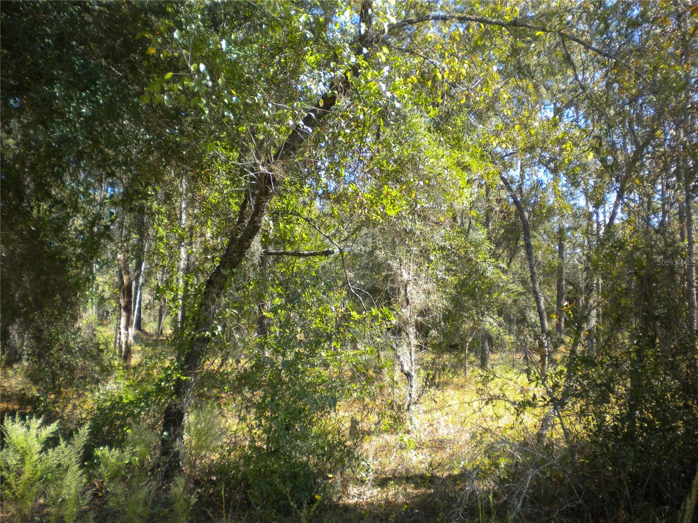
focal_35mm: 35
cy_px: 262
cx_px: 349
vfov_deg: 40.7
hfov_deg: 52.6
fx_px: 706
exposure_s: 1/454
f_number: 3.1
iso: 190
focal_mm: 6.3
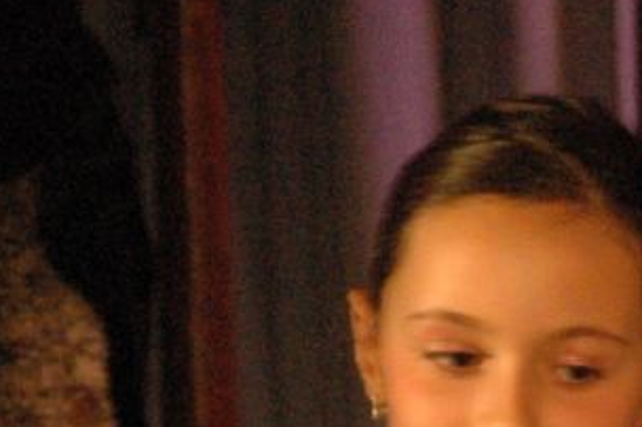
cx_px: 870
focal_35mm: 832
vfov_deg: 1.6
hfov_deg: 2.5
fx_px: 14821
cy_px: 780
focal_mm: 112
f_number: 4.2
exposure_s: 1/10
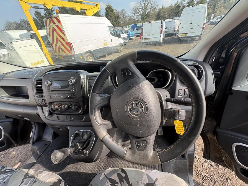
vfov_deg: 85.7
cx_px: 124
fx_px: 100
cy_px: 93
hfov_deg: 102.1
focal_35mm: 14
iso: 50
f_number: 2.2
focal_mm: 2.22
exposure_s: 1/145
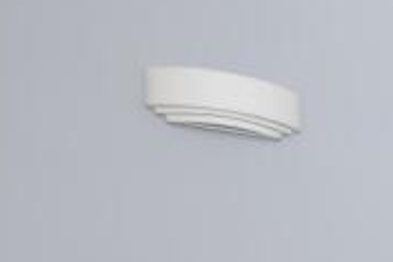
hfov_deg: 13.4
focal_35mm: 87
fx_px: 950
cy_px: 445
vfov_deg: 14.2
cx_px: 1037
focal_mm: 10
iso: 100
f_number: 3.5
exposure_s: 1/60
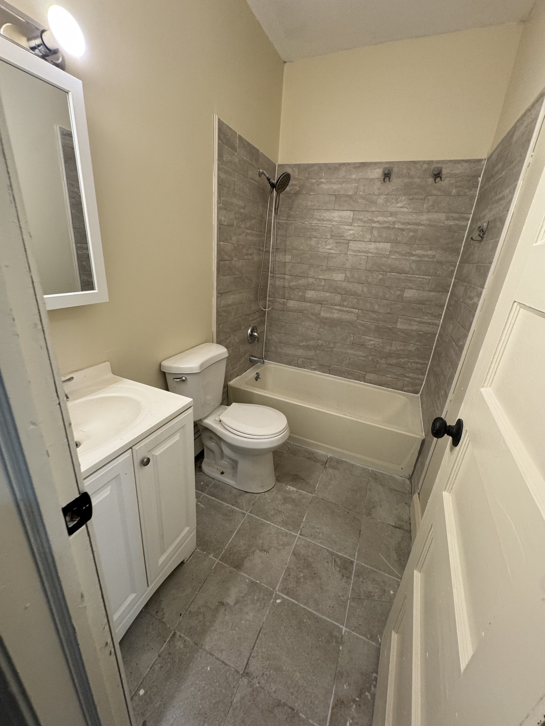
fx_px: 294
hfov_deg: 85.7
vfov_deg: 102.1
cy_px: 363
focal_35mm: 14
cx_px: 272
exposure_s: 1/60
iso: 160
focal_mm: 2.22
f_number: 2.2
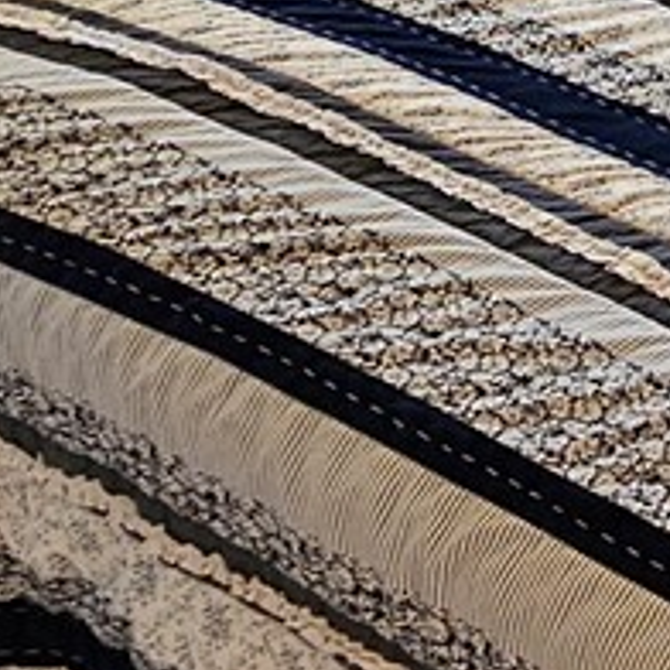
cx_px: 1292
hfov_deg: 15.3
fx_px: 2058
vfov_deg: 18.0
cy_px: -24
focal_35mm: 94
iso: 200
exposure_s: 1/60
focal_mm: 2.2
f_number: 2.2
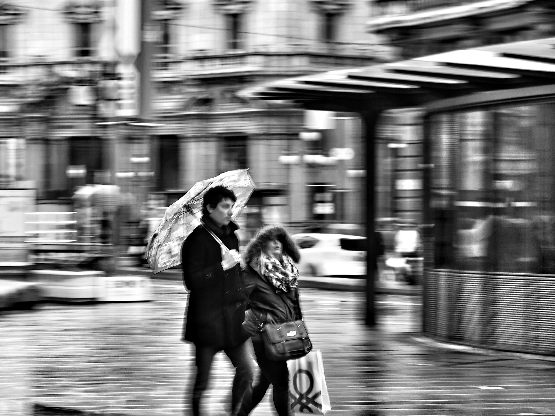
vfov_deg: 15.1
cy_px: 225
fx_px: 1571
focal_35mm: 98
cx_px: 220
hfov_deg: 20.0
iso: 200
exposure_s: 1/8
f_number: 5.6
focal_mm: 55
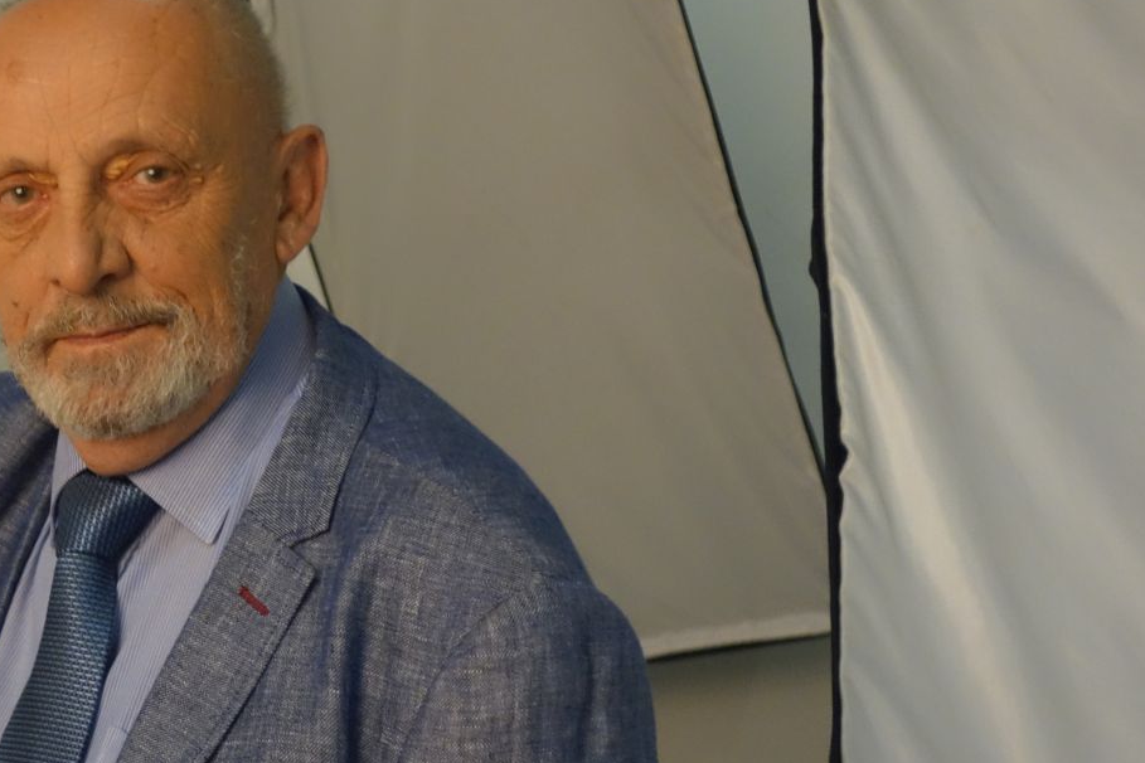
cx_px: 48
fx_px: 3021
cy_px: 405
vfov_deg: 14.4
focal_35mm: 95
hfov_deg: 20.9
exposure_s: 1/40
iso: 800
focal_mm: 16.59
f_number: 3.2
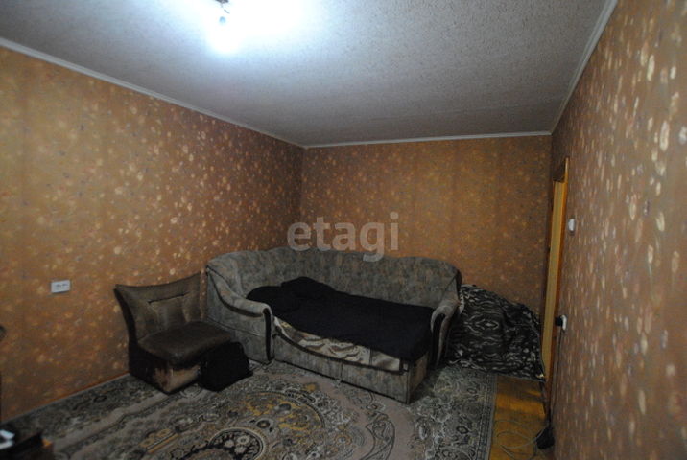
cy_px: 230
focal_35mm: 15
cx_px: 344
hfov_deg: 100.3
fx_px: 287
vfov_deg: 77.5
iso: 1600
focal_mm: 10
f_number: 3.5
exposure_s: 1/15
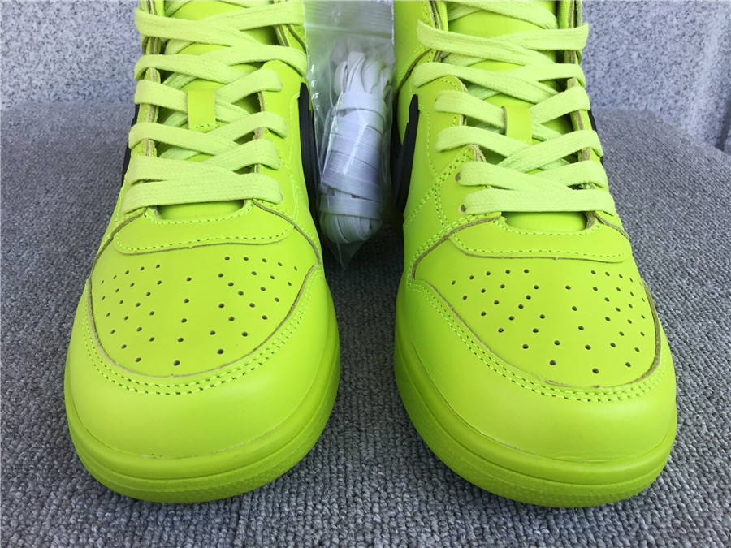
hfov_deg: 58.4
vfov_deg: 45.4
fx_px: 655
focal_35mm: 31
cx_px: 366
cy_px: 274
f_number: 2.4
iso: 25
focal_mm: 3.3
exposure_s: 1/295
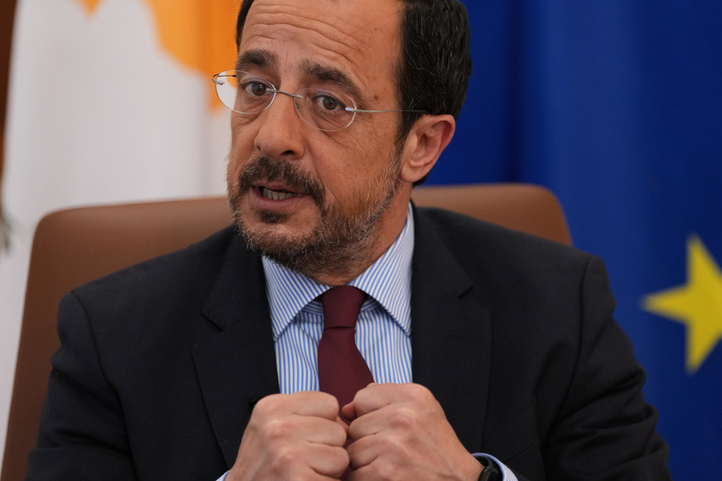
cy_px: 221
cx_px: 422
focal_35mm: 202
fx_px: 4049
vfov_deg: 6.8
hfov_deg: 10.2
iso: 2500
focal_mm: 160
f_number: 2.8
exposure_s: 1/320
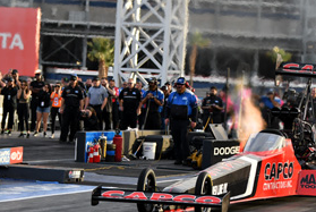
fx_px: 1653
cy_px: 167
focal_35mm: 188
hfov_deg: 10.9
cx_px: 225
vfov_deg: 7.3
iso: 200
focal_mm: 70
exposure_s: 1/1000
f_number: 3.2
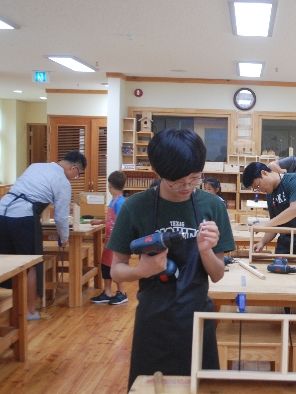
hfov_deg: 24.6
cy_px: 196
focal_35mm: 57
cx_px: 287
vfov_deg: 33.8
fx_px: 650
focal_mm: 26
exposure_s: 1/30
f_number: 4.2
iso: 450
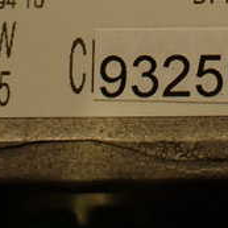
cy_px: -20
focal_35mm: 98
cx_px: 214
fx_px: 730
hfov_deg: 17.4
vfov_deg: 17.2
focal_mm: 5.79
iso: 160
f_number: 2.4
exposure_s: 1/60
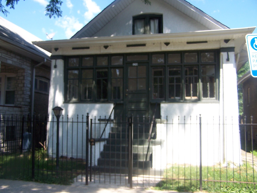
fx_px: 282
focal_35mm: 38
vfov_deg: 37.7
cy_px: 96
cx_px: 128
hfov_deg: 49.0
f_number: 2.8
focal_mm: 6.3
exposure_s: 1/350
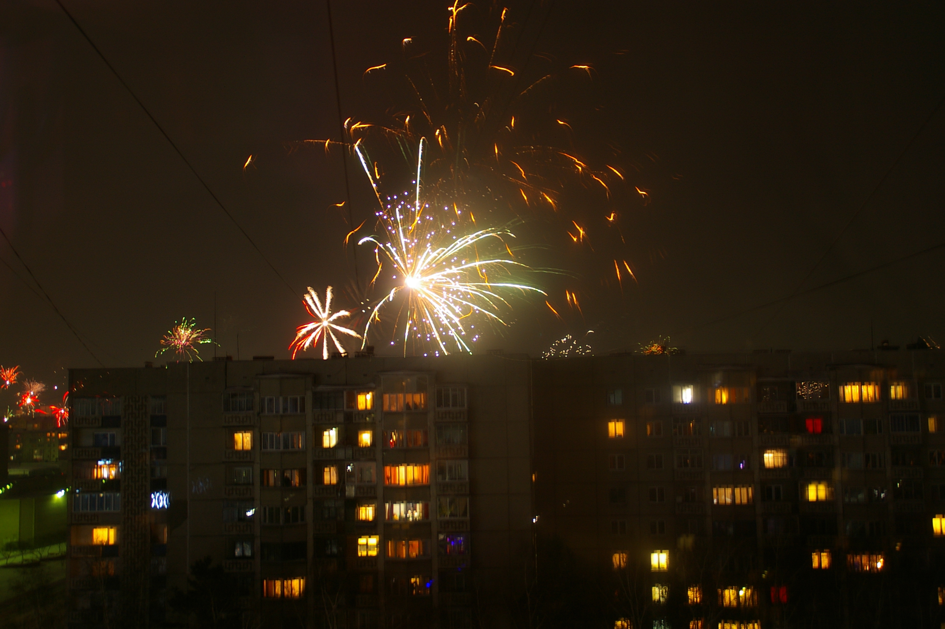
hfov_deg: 40.0
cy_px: 314
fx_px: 1298
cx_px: 472
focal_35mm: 50
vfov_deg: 27.2
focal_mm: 33
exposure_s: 3
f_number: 4
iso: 200
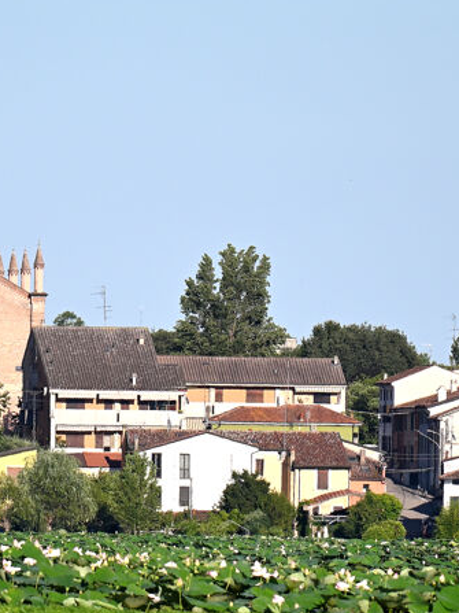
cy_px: 465
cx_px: 123
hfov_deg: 1.5
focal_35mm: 968
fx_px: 17122
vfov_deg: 2.0
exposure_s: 1/640
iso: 100
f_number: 7.1
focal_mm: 250
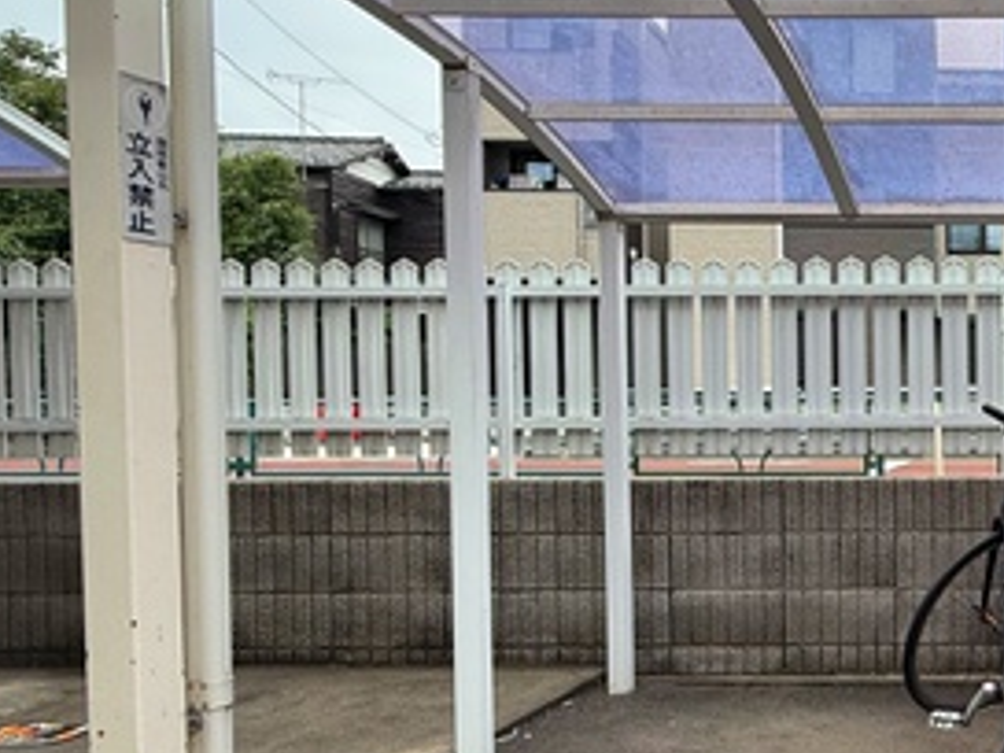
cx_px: 1067
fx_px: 1044
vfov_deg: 39.6
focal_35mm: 36
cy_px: 412
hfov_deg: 42.2
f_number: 2.2
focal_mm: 2.22
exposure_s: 1/672
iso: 50
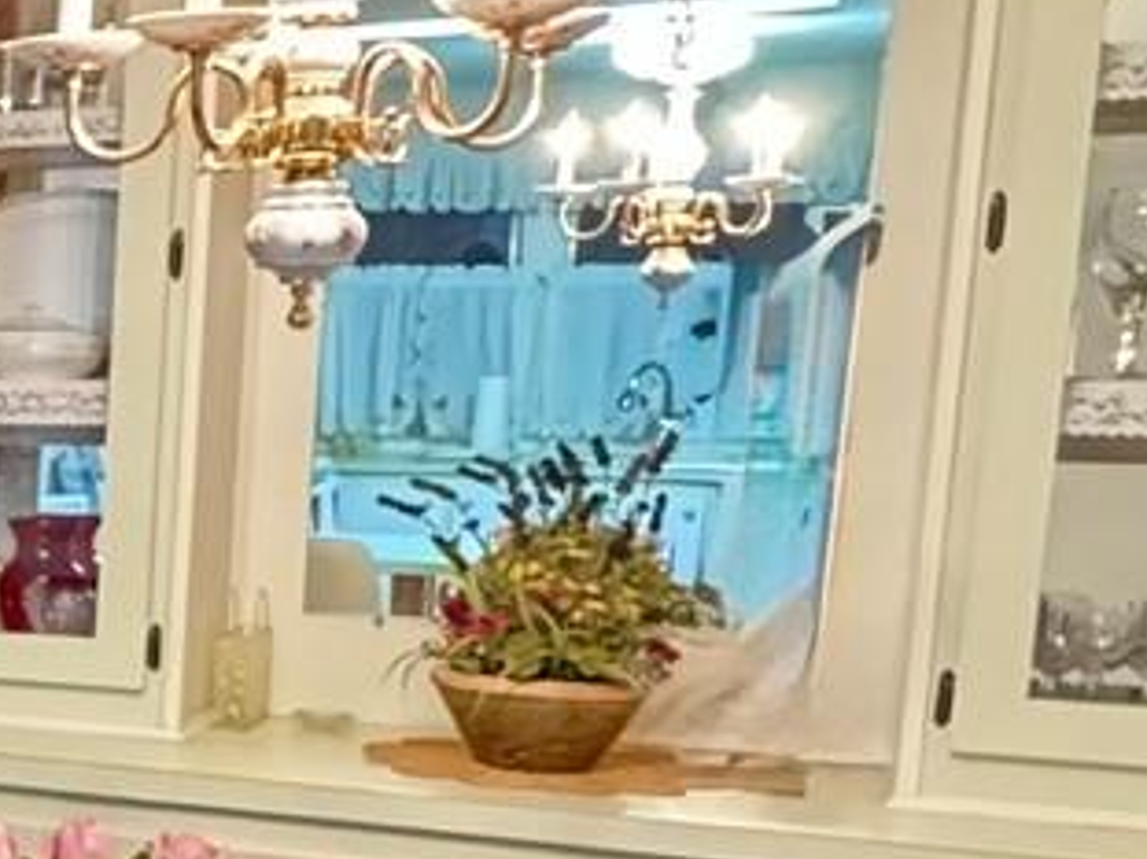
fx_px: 2385
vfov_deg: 20.2
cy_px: 689
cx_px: -907
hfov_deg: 19.9
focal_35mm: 72
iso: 1250
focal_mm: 2.22
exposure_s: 1/60
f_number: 2.2
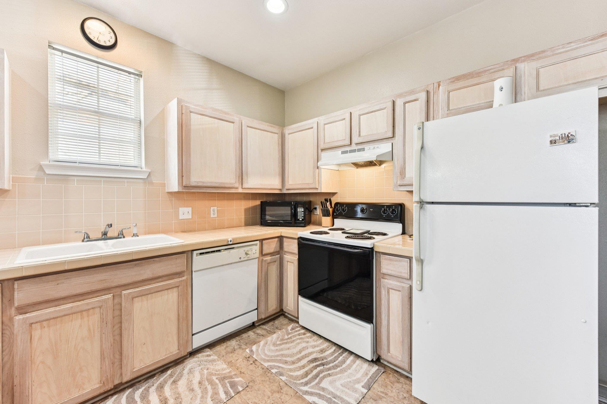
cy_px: 202
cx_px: 304
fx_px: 236
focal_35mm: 14
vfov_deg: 81.2
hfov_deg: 104.3
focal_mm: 14
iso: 500
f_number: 8
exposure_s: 1/15
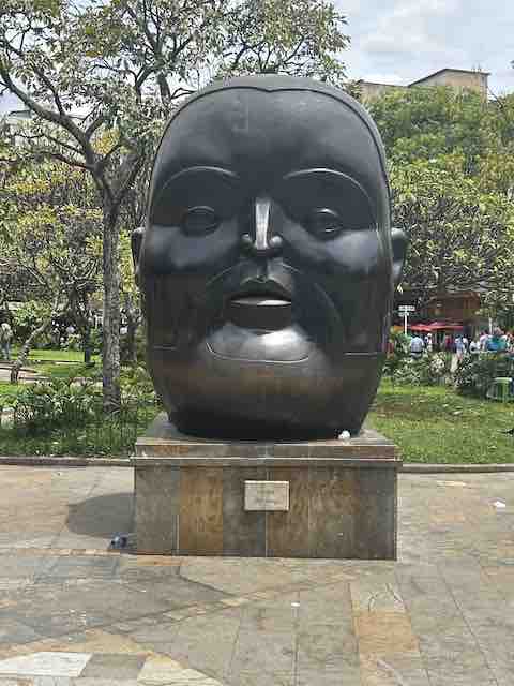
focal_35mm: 48
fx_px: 950
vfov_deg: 39.7
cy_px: 343
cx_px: 257
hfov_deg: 30.3
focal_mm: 6.86
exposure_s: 1/962
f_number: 1.78
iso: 64
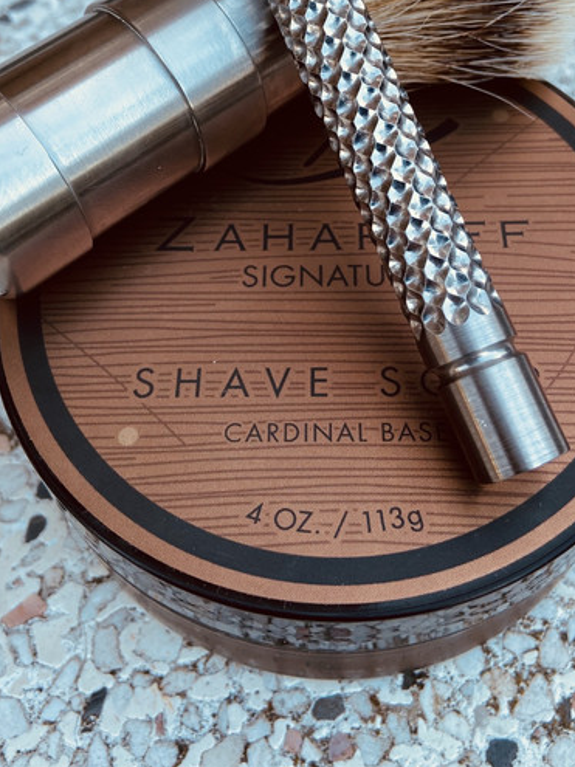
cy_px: 228
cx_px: 302
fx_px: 931
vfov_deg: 43.9
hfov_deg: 34.3
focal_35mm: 42
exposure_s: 1/121
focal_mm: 4.25
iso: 64
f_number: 1.8
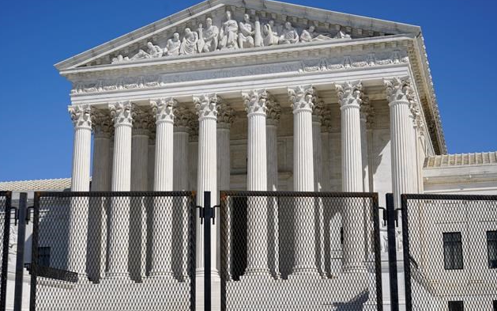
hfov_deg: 34.5
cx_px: 247
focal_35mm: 59
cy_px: 147
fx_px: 799
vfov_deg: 22.0
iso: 160
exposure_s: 1/800
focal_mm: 56
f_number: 8
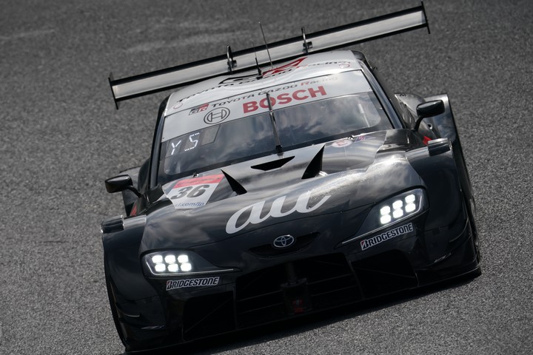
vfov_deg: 2.6
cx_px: 266
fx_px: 7920
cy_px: 178
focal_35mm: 535
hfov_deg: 3.9
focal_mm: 535
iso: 200
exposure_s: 1/800
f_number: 10
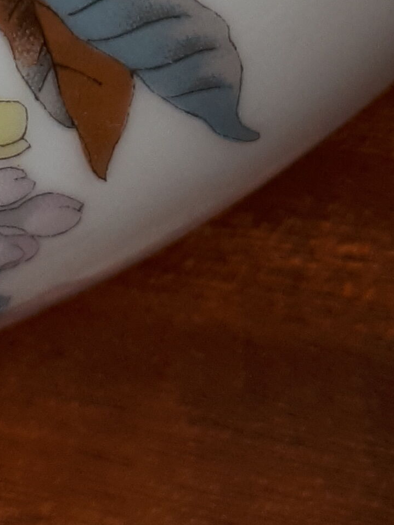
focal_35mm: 130
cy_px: -533
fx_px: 1972
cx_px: 83
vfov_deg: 13.1
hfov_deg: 11.4
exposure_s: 1/100
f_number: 1.9
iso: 50
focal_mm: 3.6
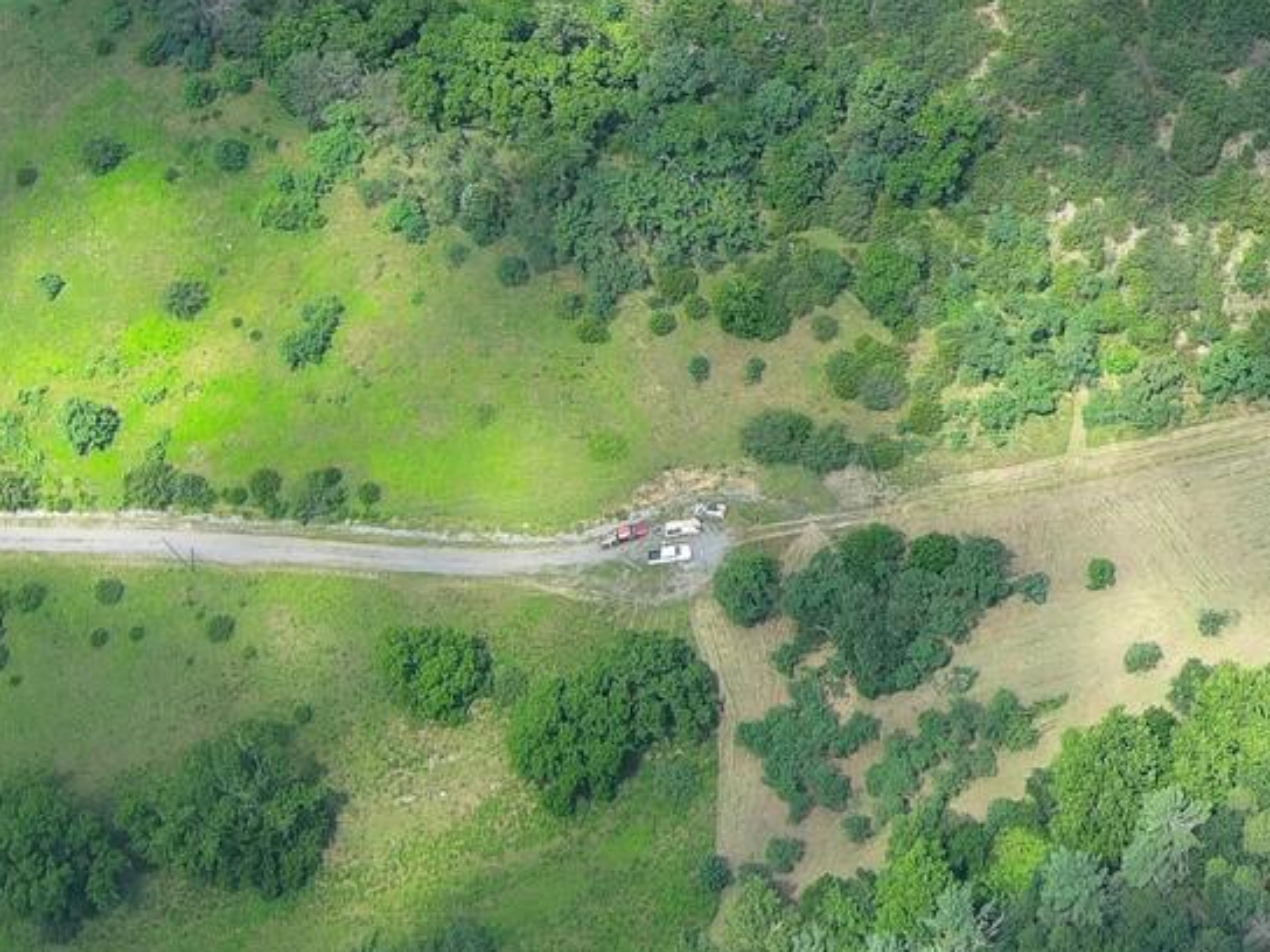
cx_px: 1921
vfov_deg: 13.9
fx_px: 3852
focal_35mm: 105
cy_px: -20
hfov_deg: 16.9
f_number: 2.8
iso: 100
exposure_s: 1/457
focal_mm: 10.57
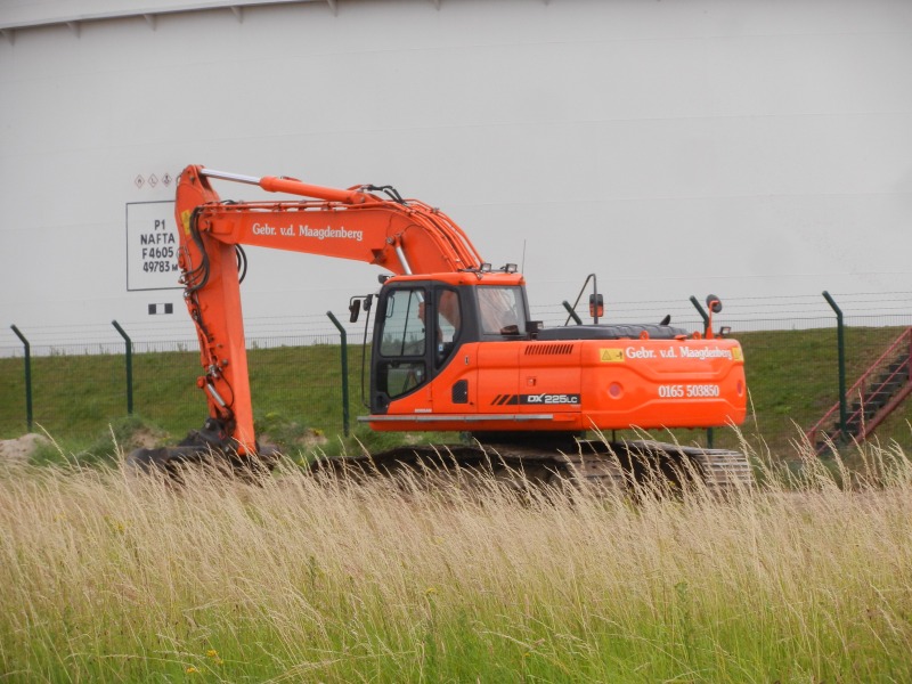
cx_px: 456
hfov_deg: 10.5
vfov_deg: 7.9
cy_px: 342
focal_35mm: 189
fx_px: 4979
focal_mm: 34
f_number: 5.3
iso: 160
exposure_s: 1/640
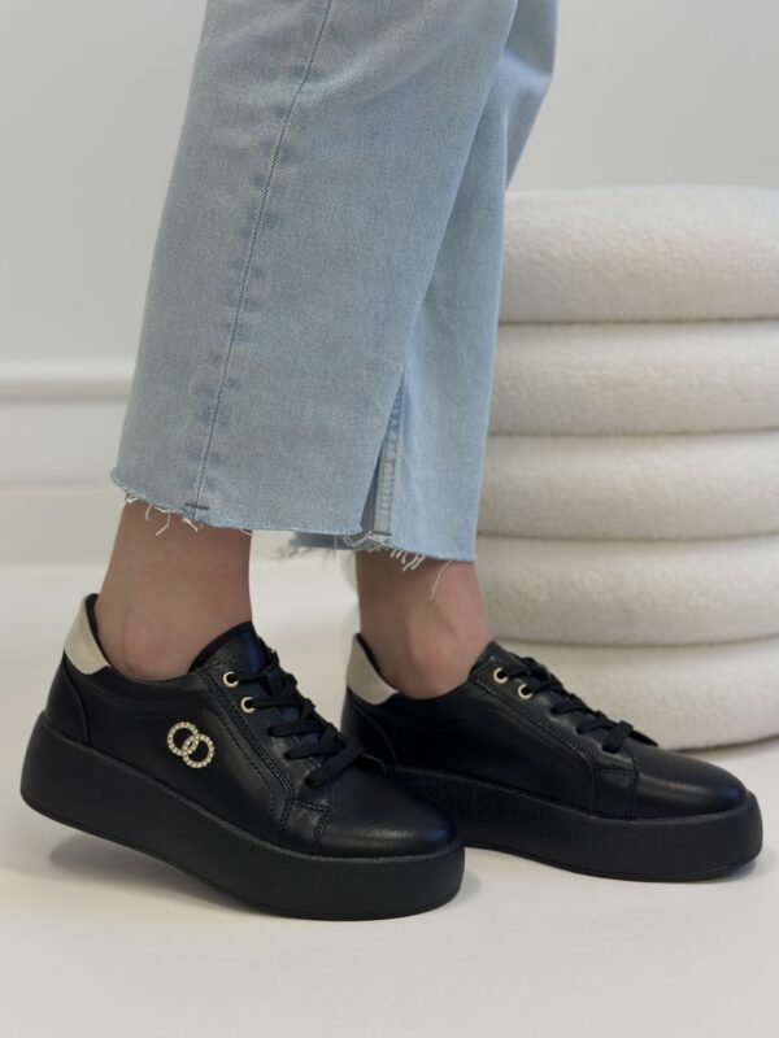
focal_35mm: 48
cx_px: 390
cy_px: 519
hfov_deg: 30.3
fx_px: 1440
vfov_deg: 39.7
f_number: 1.78
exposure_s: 1/100
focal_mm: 6.86
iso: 125
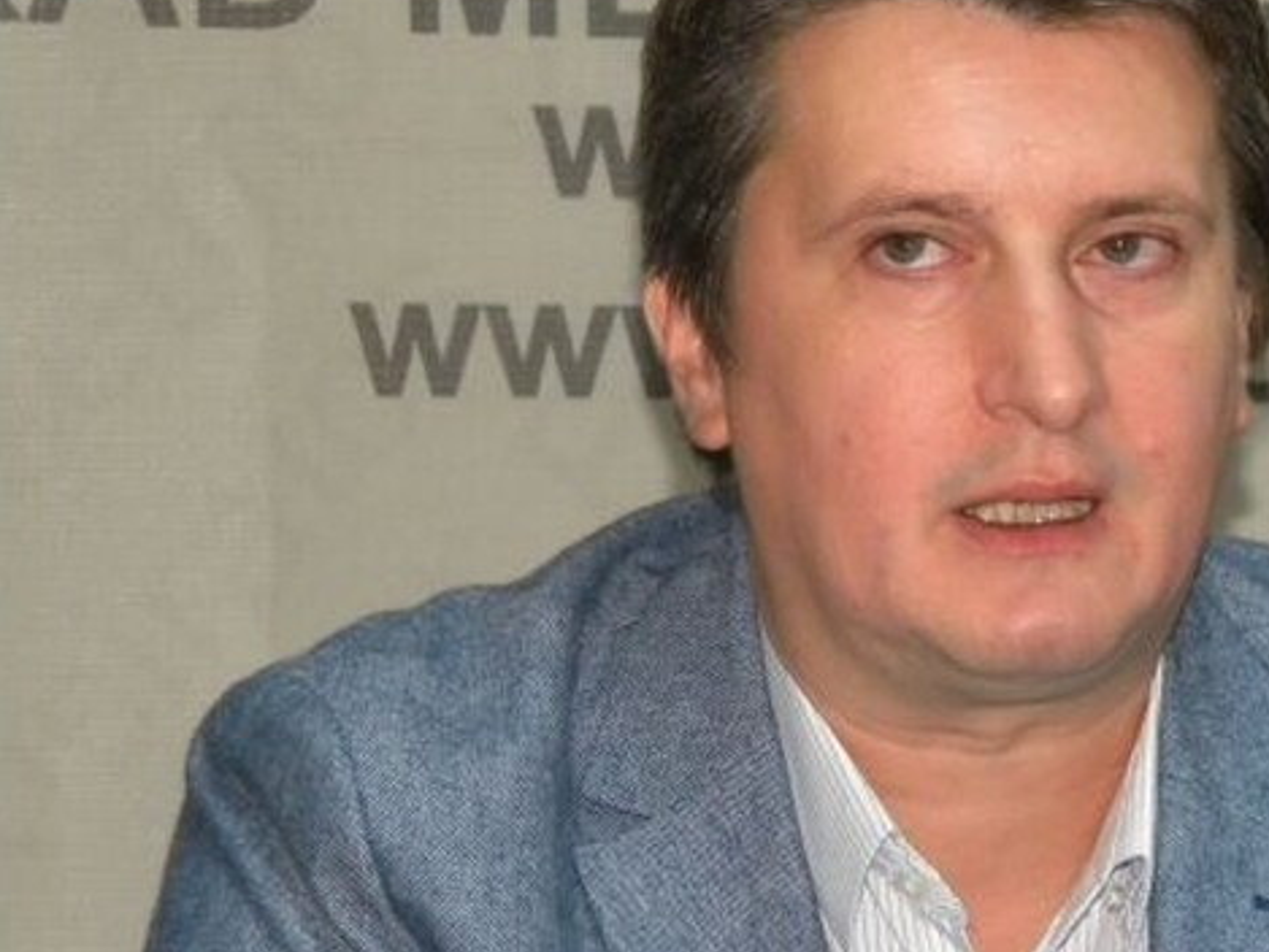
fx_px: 6160
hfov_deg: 11.7
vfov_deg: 8.8
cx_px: 1004
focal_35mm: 168
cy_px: 504
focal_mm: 19
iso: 400
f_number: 4.7
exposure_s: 1/30
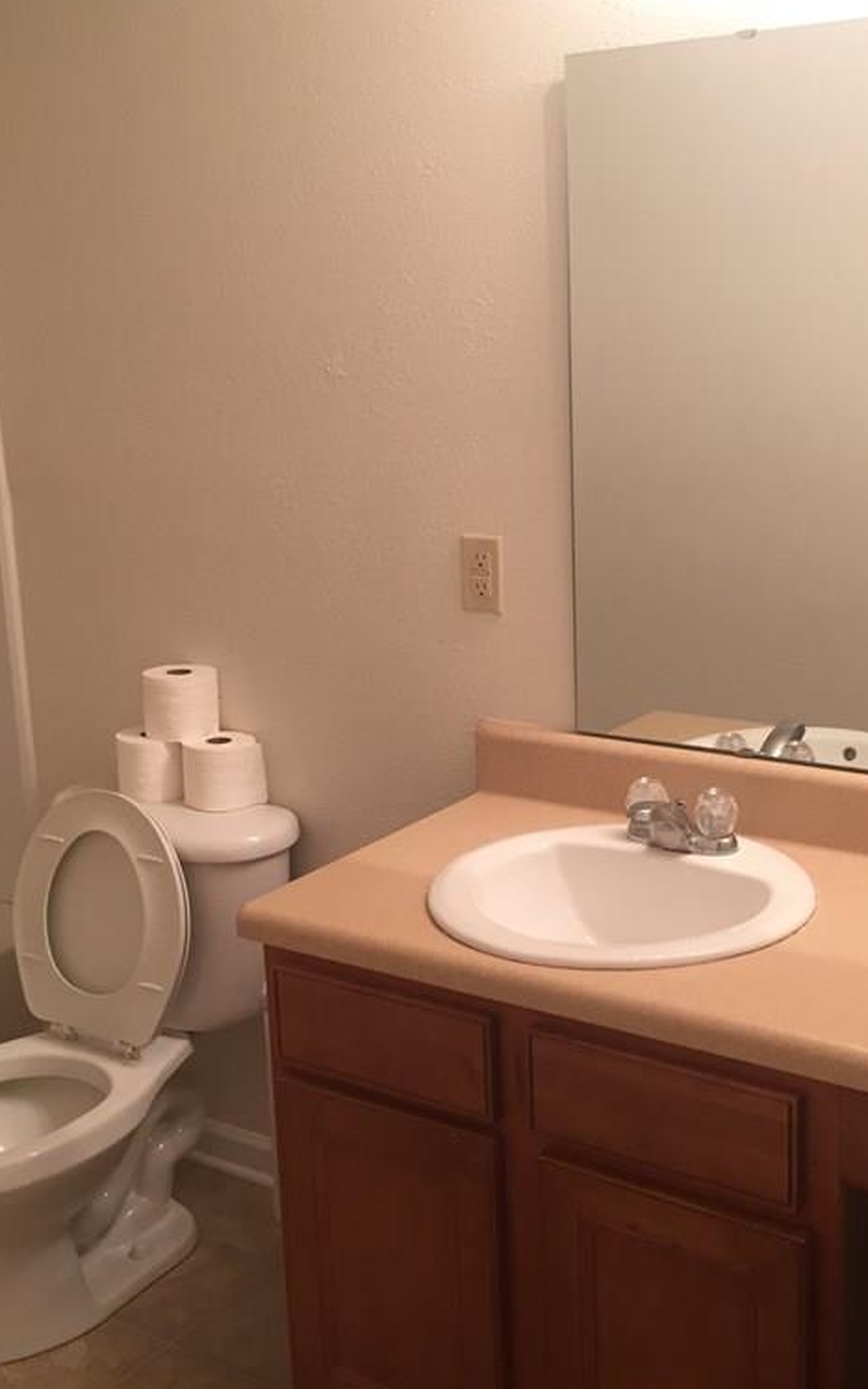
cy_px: 684
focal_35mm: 42
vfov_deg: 47.2
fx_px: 1590
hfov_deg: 30.5
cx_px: 508
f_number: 2.2
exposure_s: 1/30
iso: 64
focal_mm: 4.15
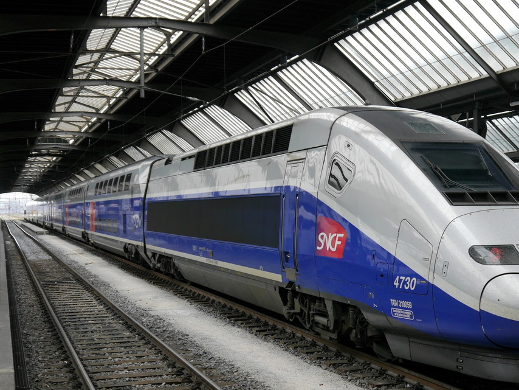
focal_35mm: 59
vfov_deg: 24.8
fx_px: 885
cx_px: 350
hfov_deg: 32.4
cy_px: 229
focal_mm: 21
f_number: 5
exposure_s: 1/100
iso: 160
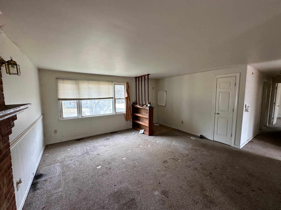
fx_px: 114
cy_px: 105
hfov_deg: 102.1
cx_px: 140
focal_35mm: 14
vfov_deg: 85.7
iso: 250
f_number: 2.2
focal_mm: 2.22
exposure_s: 1/99
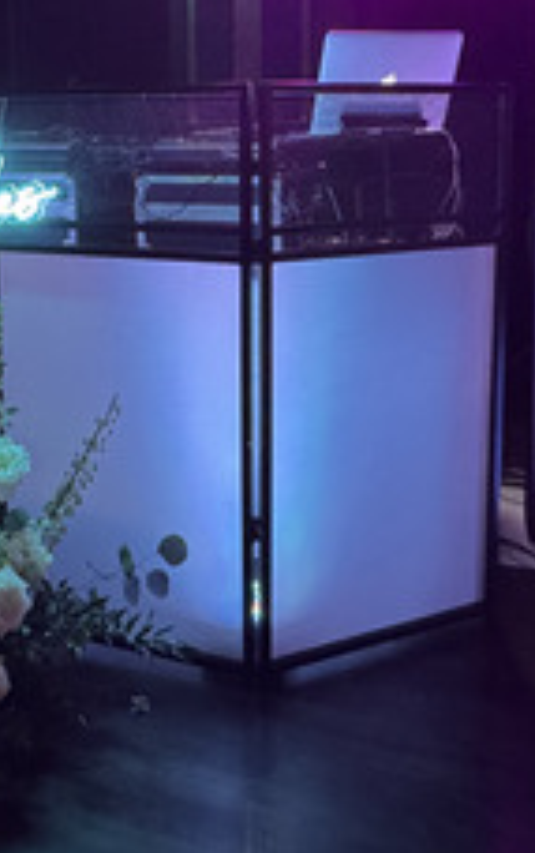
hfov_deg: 32.7
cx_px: 202
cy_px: 206
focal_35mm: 39
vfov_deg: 48.3
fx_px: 908
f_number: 2.2
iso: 640
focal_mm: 2.22
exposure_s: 1/50
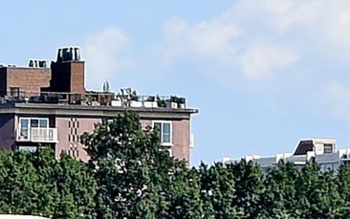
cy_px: 432
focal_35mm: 314
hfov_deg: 6.6
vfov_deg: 4.1
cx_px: -181
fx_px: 2996
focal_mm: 55
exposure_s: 1/500
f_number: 11
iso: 200
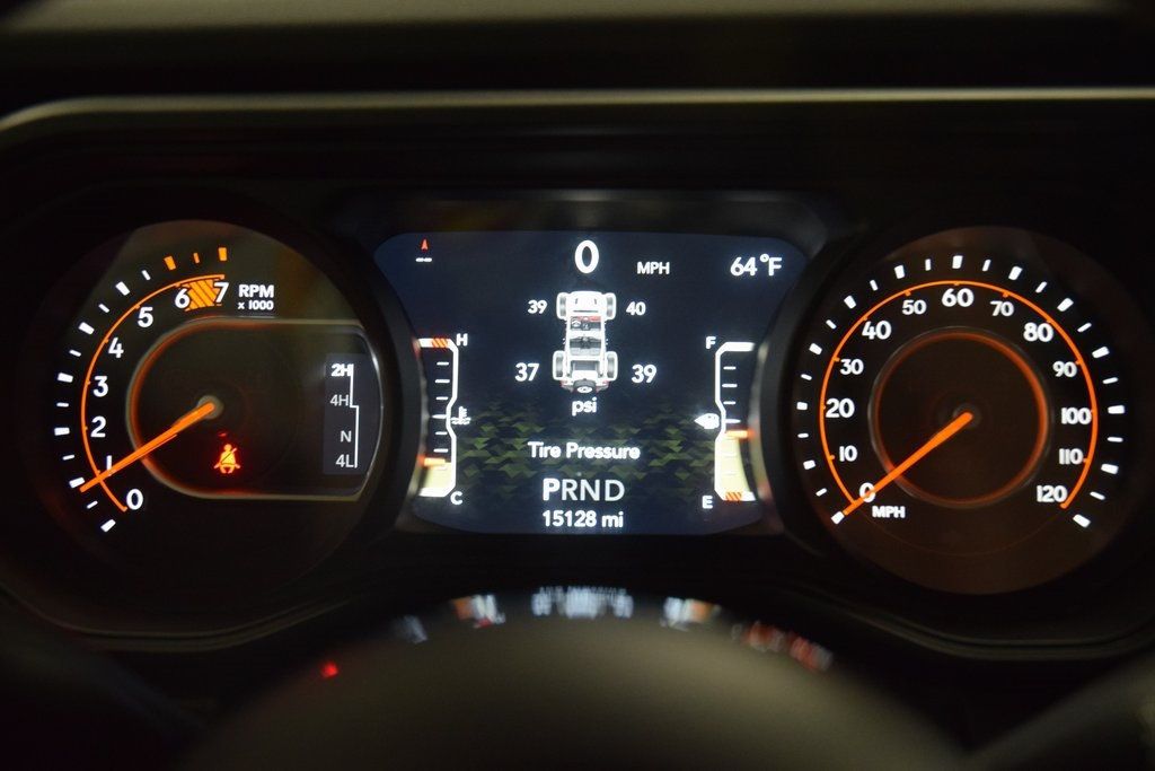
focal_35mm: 52
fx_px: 1684
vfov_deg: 25.8
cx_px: 578
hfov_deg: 37.8
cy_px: 386
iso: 2000
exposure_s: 1/60
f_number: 4.2
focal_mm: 35
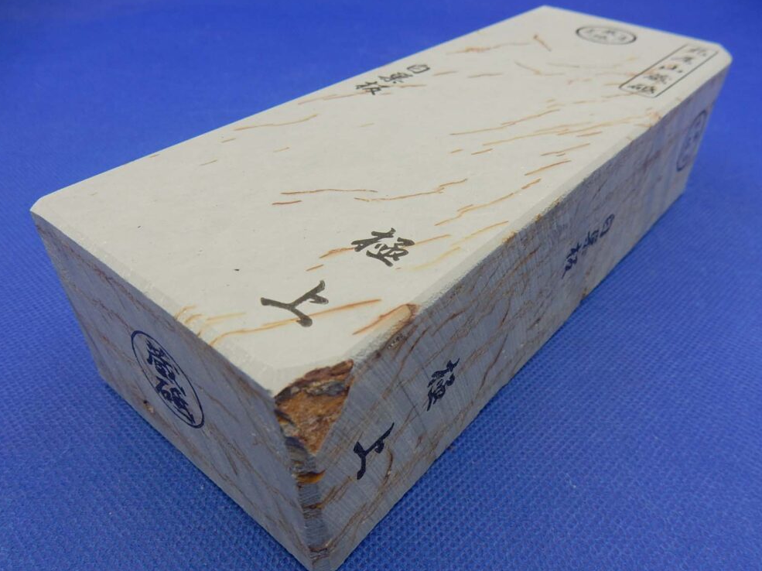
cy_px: 288
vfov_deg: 53.0
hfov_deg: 67.3
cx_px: 391
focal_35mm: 26
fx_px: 572
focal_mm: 4.5
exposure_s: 1/100
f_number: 3.7
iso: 125
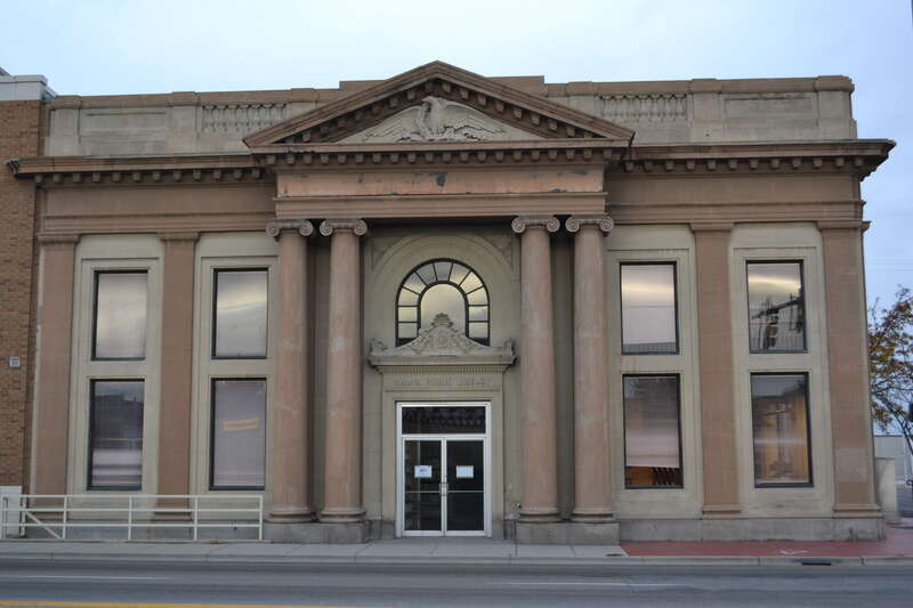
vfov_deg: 30.8
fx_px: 1103
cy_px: 304
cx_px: 456
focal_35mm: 44
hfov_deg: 45.0
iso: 400
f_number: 4.5
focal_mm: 29
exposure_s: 1/50
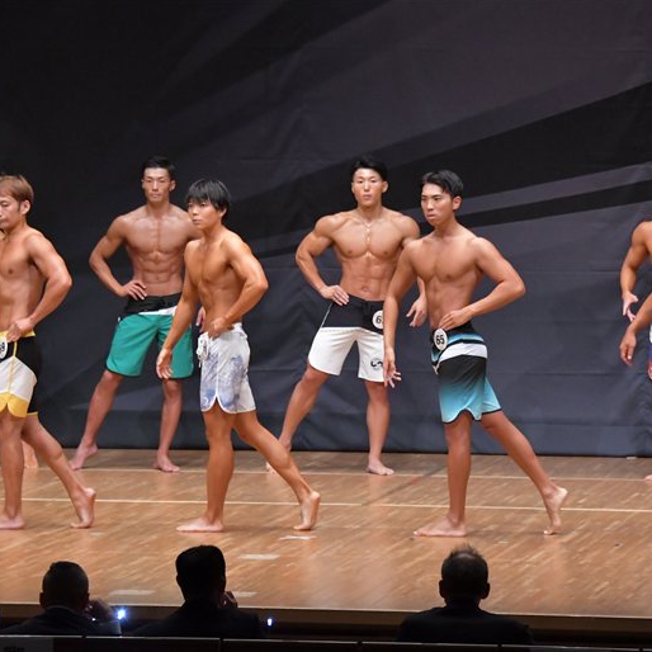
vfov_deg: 7.8
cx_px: 376
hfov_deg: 7.8
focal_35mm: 223
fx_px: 4752
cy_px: 326
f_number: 5.6
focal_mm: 116
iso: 6400
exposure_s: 1/400
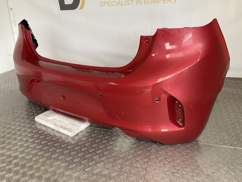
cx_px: 121
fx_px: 203
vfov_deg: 48.2
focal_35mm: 29
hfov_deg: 61.7
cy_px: 91
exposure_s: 1/50
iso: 50
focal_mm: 3
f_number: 1.8
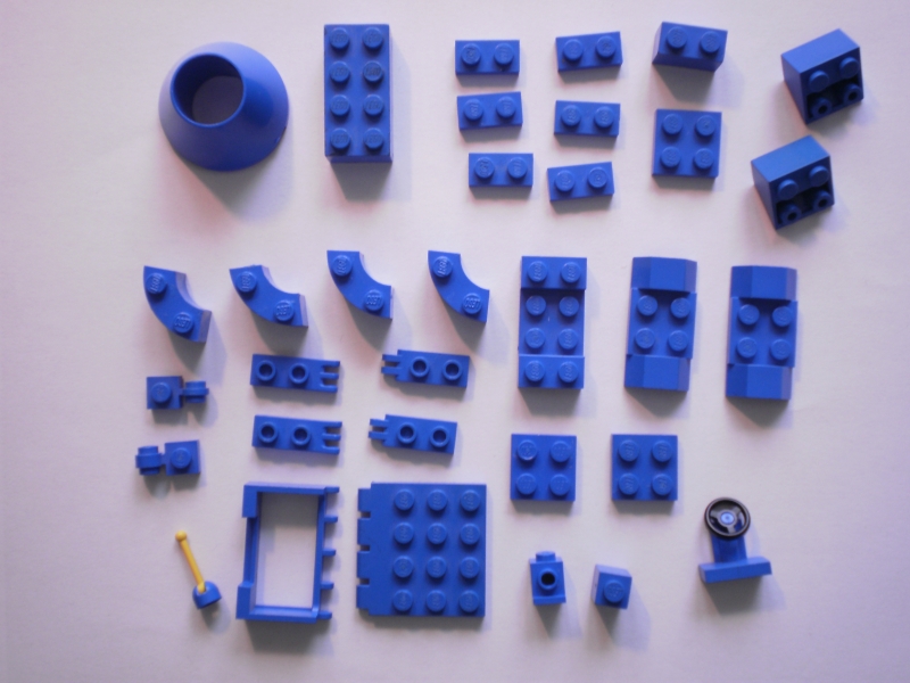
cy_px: 342
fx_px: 1104
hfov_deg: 44.8
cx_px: 455
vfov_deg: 34.3
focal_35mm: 42
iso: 125
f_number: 3.5
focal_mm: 7.4
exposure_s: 1/20
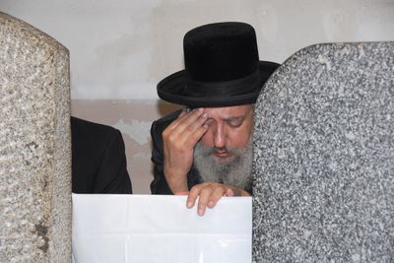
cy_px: 132
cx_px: 197
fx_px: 1314
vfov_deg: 11.4
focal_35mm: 120
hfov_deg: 17.1
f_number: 7.1
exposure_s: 1/60
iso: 800
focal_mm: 80
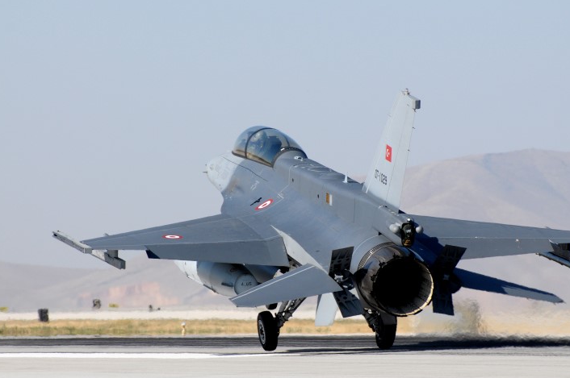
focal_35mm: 442
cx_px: 315
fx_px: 6990
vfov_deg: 3.1
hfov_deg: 4.7
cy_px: 199
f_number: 8
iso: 400
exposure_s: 1/1600
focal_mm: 260
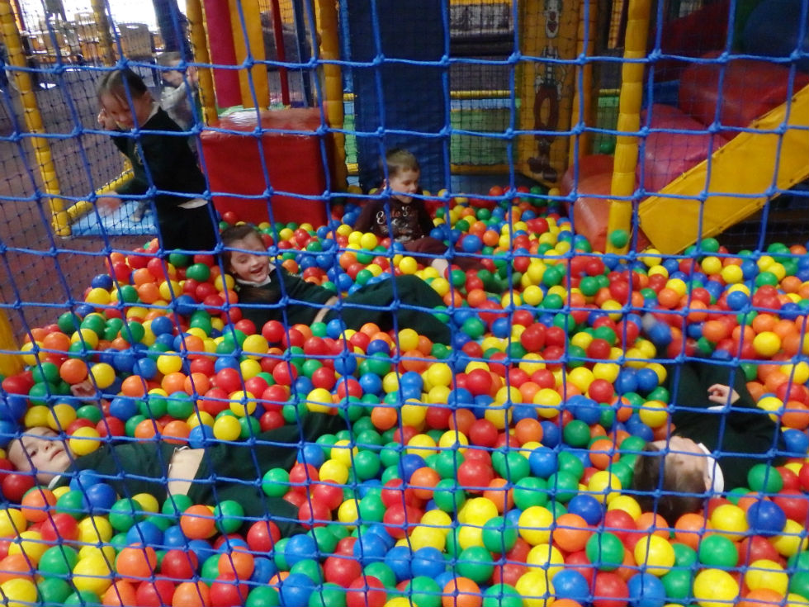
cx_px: 404
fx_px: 654
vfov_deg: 49.7
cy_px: 304
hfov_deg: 63.4
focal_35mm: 28
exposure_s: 1/30
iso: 2500
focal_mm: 5
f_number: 3.9
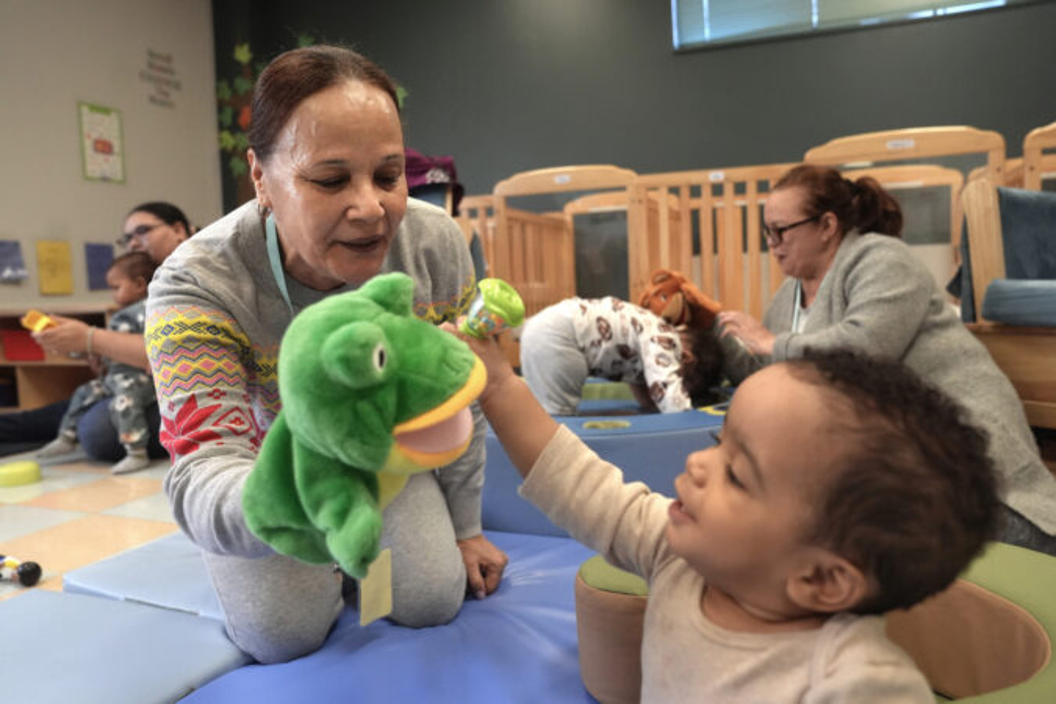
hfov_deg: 71.5
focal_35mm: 25
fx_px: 733
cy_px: 352
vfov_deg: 51.3
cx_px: 528
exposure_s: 1/500
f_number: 3.5
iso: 3200
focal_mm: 25
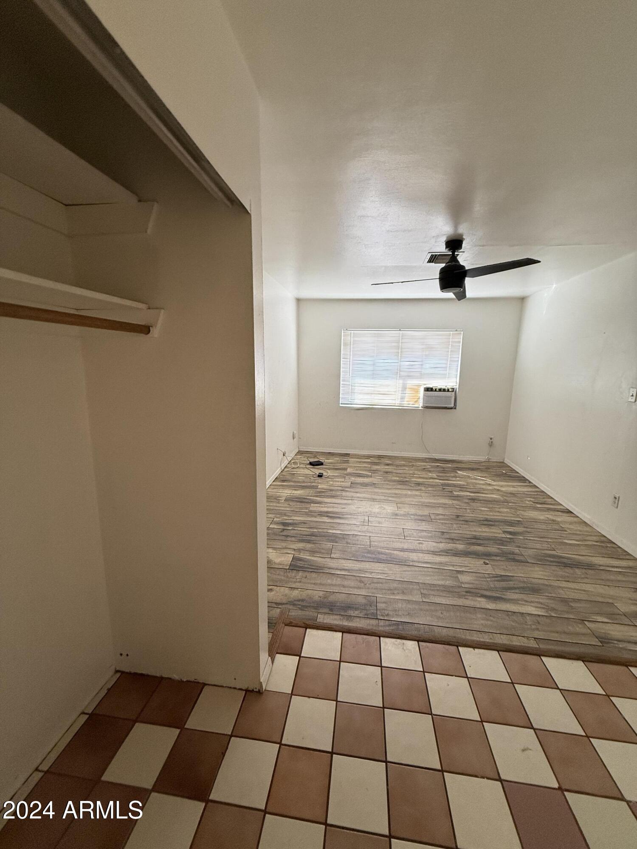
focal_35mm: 14
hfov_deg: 85.7
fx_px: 344
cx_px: 318
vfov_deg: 102.1
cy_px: 424
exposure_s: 1/120
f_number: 2.2
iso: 160
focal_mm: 2.22
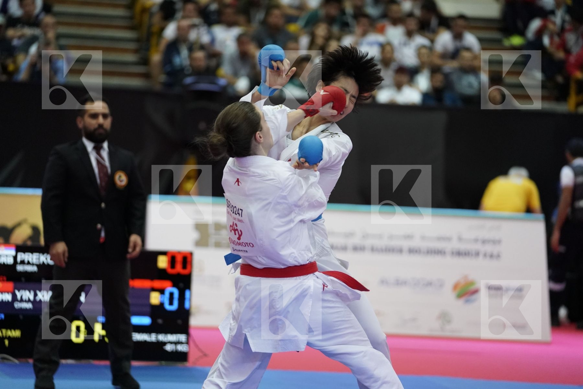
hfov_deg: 13.2
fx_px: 2510
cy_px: 194
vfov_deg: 8.9
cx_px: 292
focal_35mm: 155
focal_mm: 155
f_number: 2.8
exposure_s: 1/1000
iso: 5000
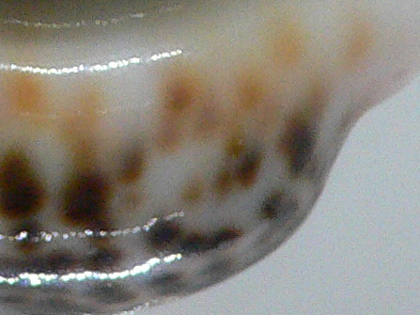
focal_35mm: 158
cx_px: -59
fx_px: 1917
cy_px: -301
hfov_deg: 12.3
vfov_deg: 8.9
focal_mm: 4.6
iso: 200
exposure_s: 1/50
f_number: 2.8
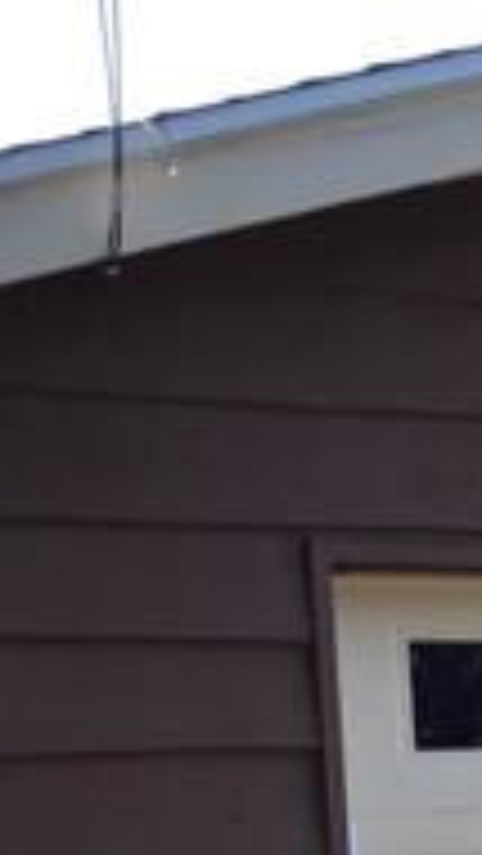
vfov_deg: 18.1
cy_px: 932
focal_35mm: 114
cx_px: 1081
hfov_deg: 9.6
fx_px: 2588
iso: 25
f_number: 2.4
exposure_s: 1/221
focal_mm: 3.3
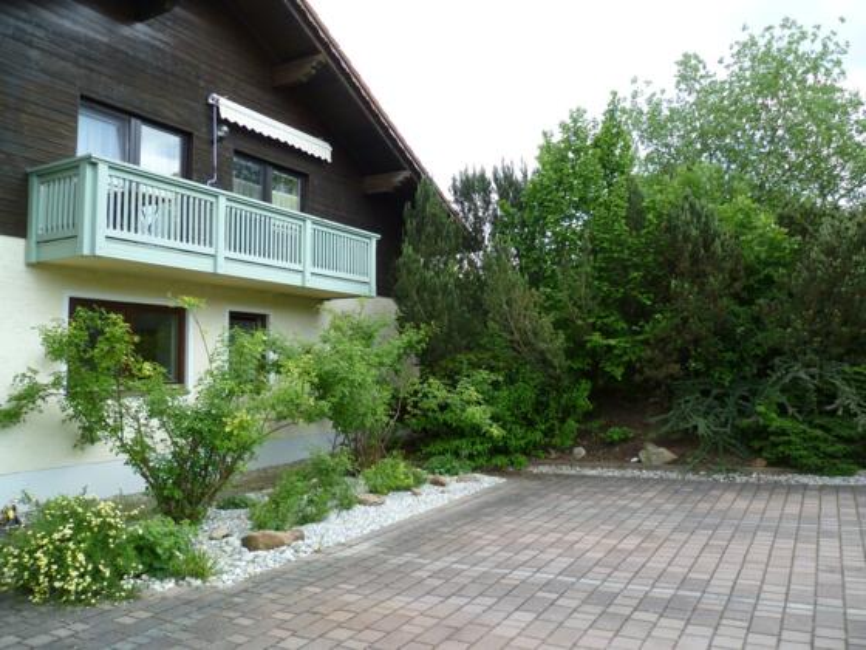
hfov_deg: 63.4
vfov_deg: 49.7
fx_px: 700
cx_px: 433
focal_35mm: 28
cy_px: 325
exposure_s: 1/250
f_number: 2.8
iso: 80
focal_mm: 5
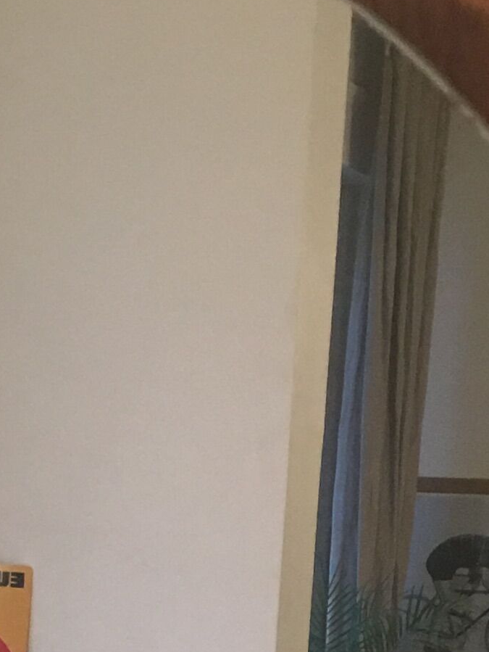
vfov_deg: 14.0
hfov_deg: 11.4
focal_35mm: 130
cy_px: 1057
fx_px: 2447
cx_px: 69
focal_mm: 4.15
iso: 100
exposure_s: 1/17
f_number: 2.2
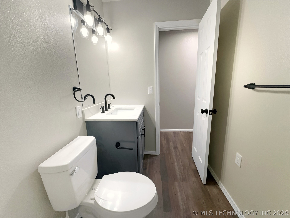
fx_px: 117
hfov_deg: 102.1
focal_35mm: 14
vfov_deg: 85.7
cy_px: 109
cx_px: 145
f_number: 2.2
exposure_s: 1/120
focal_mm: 2.2
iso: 125
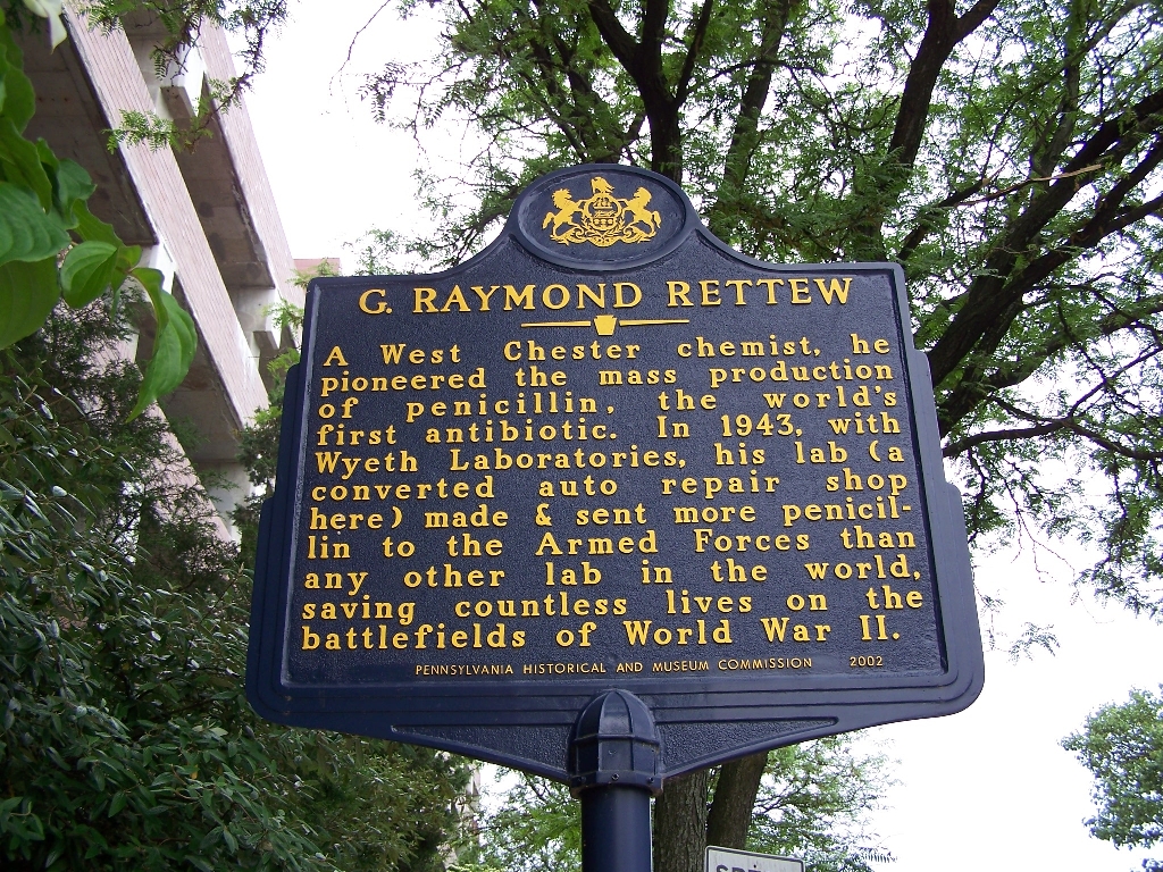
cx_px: 582
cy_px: 436
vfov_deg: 37.7
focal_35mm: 38
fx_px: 1277
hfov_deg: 49.0
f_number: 2.8
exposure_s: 1/80
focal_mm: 6.3
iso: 64
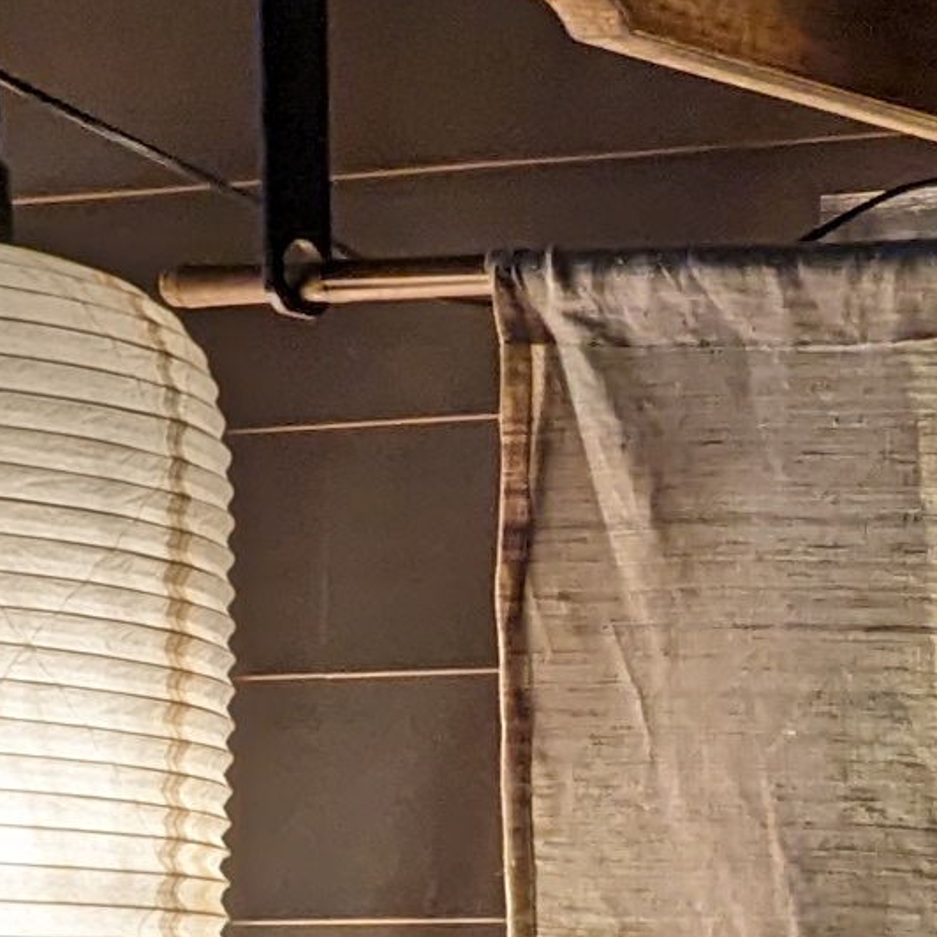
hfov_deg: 10.1
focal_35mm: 163
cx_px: 1728
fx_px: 4992
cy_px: 1393
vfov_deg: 10.4
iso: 147
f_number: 1.85
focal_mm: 6.81
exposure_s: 1/25
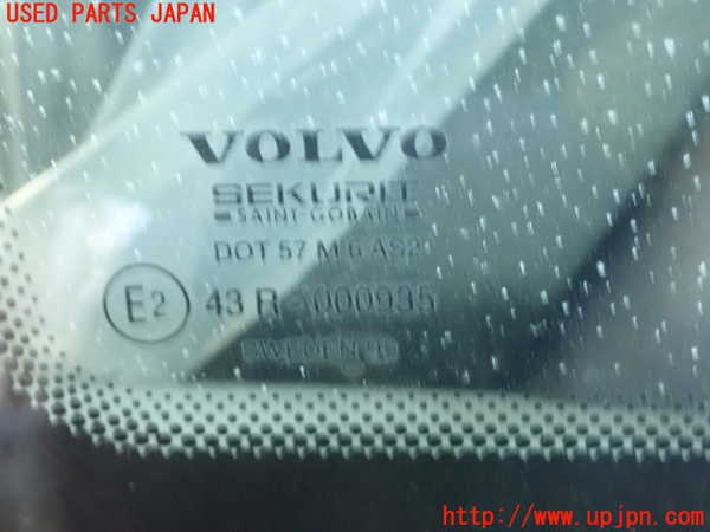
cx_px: 355
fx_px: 943
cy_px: 266
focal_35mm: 46
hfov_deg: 41.2
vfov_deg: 31.5
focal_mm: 8.41
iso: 1600
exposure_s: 1/10
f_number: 3.1
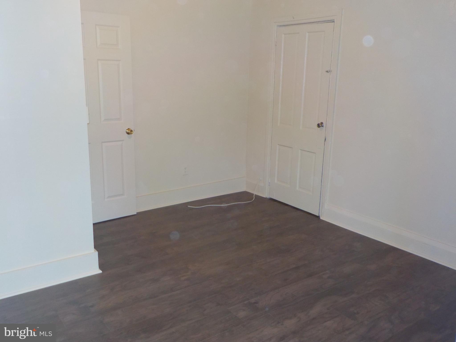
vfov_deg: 46.8
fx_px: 395
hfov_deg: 60.0
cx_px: 228
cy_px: 171
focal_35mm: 30
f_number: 3.3
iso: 220
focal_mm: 4.1
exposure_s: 1/30
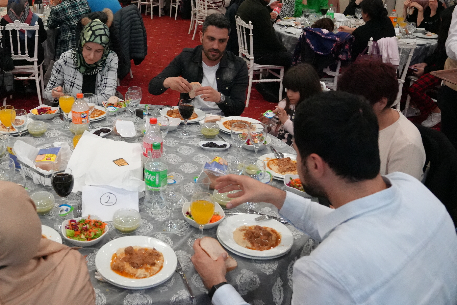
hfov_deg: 50.7
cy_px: 93
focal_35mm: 37
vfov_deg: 35.7
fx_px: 466
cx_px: 131
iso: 6400
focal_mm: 17
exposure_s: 1/160
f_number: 3.5
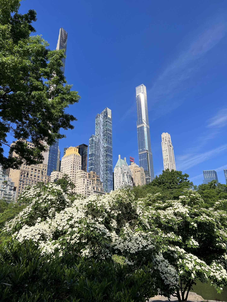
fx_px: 227
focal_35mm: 26
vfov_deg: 67.3
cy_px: 151
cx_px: 114
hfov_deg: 53.1
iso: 50
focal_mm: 5.7
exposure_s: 1/3077
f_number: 1.5
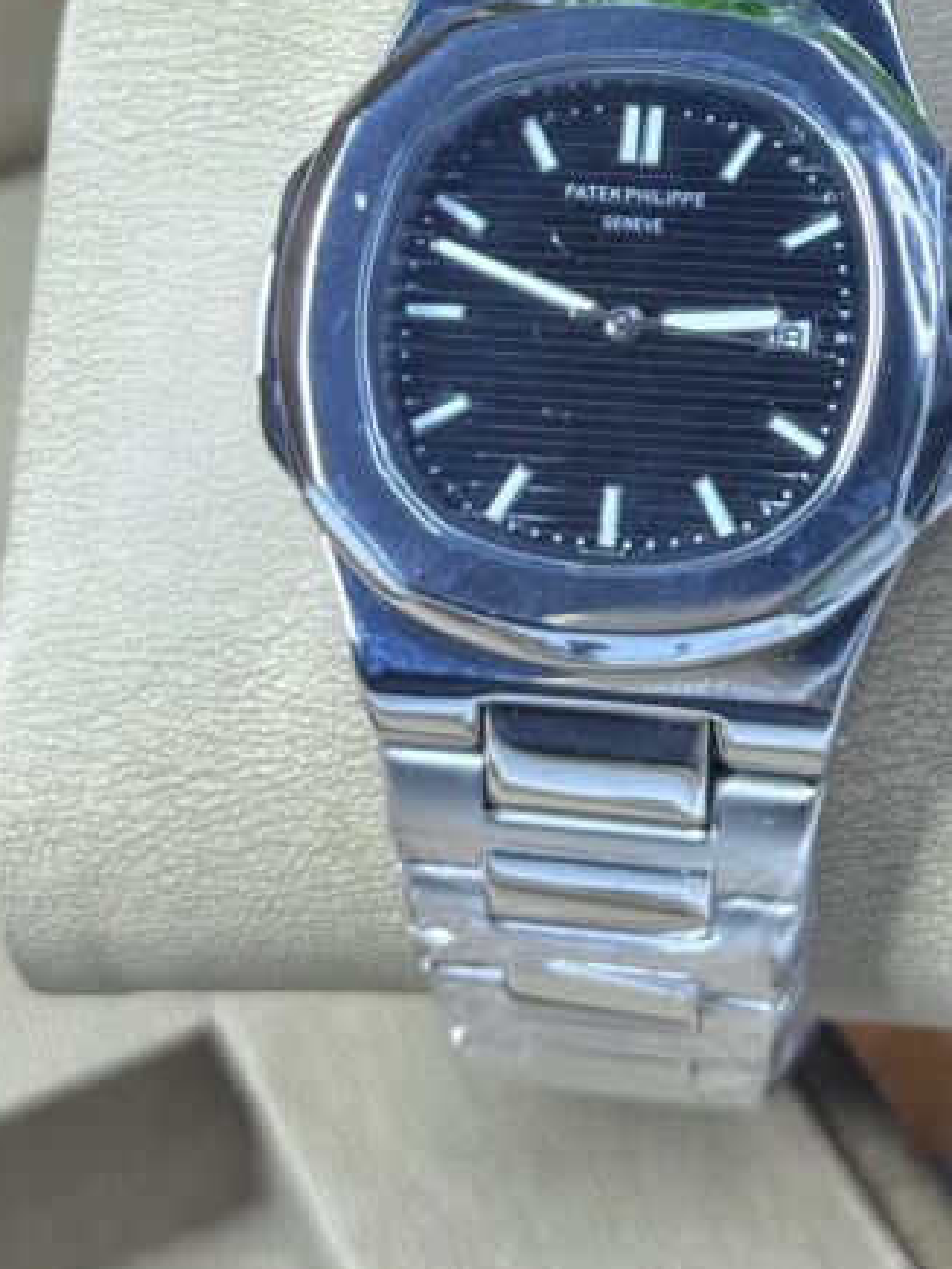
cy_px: 195
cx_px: 716
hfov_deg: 16.7
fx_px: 3227
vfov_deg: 21.9
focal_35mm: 88
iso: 100
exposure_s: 1/106
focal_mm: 6.76
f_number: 1.78
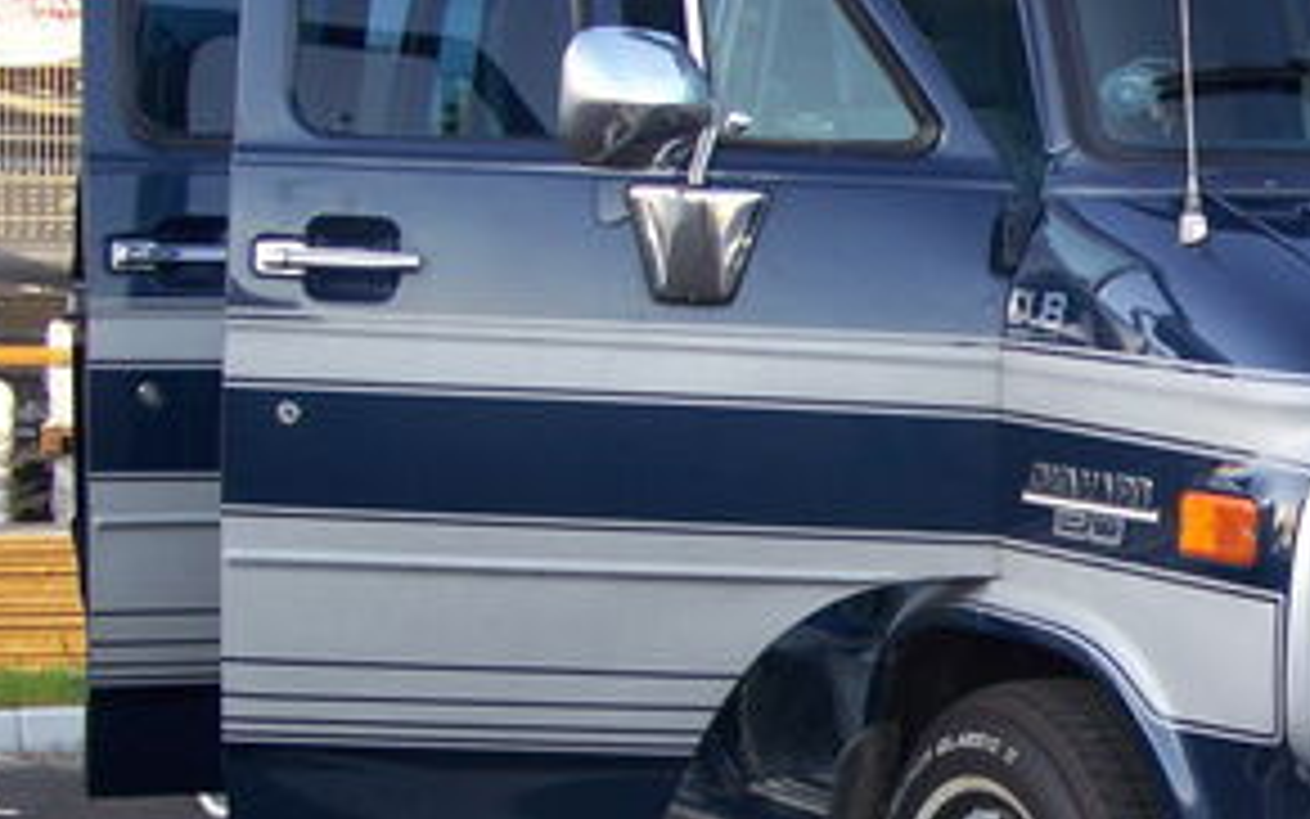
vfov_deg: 11.0
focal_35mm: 119
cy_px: 500
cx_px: 1265
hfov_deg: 17.2
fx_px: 4249
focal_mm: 8.5
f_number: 3
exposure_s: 1/125
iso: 64
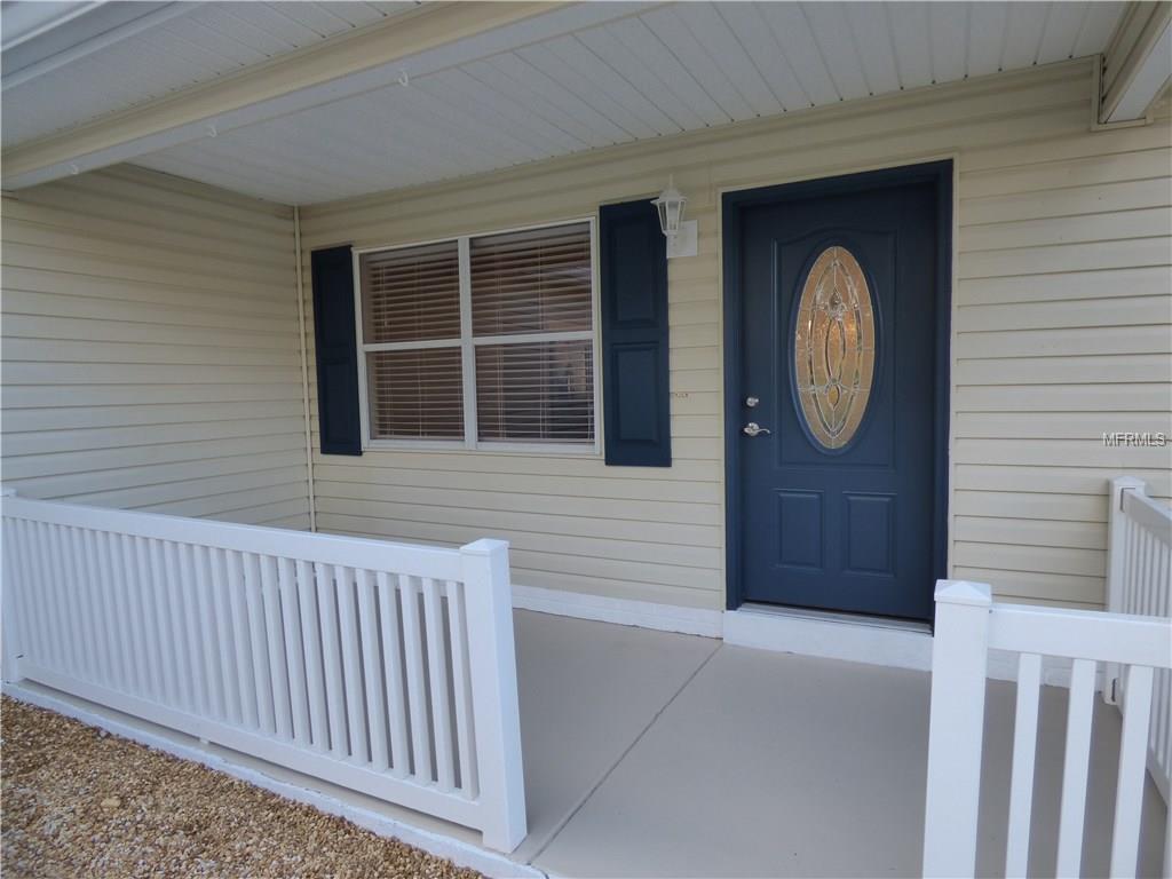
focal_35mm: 20
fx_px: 677
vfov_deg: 66.0
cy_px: 440
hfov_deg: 81.7
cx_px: 586
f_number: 2.8
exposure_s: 1/250
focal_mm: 3.58
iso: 200
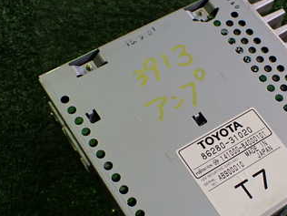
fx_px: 473
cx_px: 203
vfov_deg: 25.5
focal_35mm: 57
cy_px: 151
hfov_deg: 33.3
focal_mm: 5.4
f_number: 2.3
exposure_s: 1/125
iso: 400
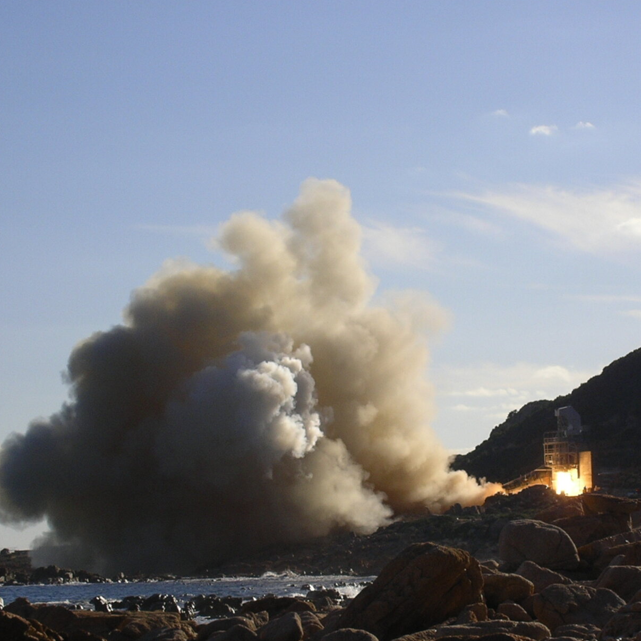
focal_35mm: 142
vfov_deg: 12.3
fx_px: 2975
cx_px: 438
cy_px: 375
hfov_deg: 12.3
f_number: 6.6
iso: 50
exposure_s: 1/640
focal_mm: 15.6
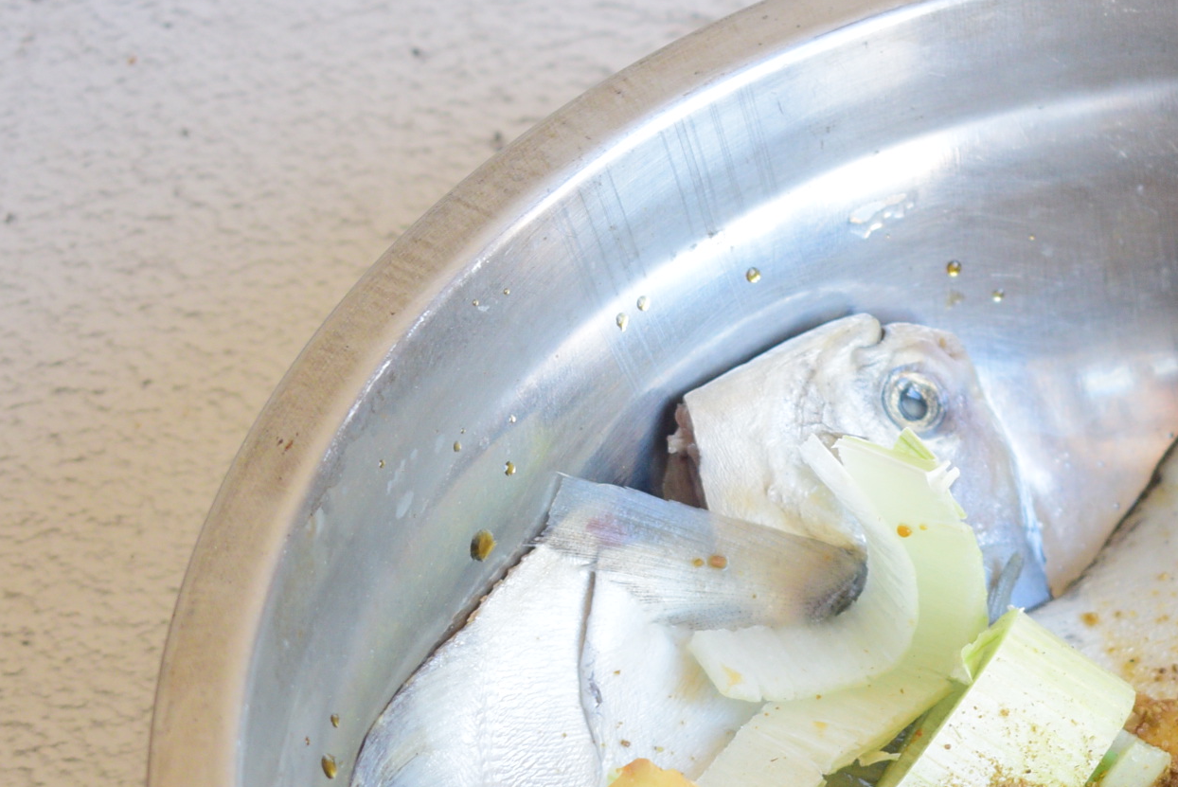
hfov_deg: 12.1
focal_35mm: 166
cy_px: 844
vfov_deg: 8.2
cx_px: 1369
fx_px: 5435
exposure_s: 1/30
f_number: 5.3
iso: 500
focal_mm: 46
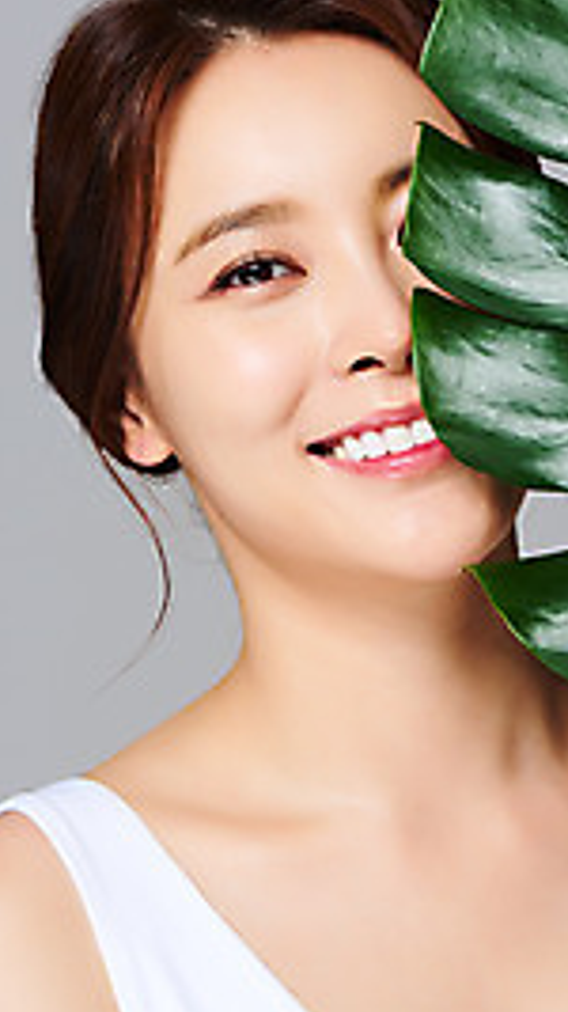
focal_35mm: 165
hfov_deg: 7.3
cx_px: 381
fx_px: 4422
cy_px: 447
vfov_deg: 13.0
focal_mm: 105
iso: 64
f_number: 16
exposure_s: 1/125
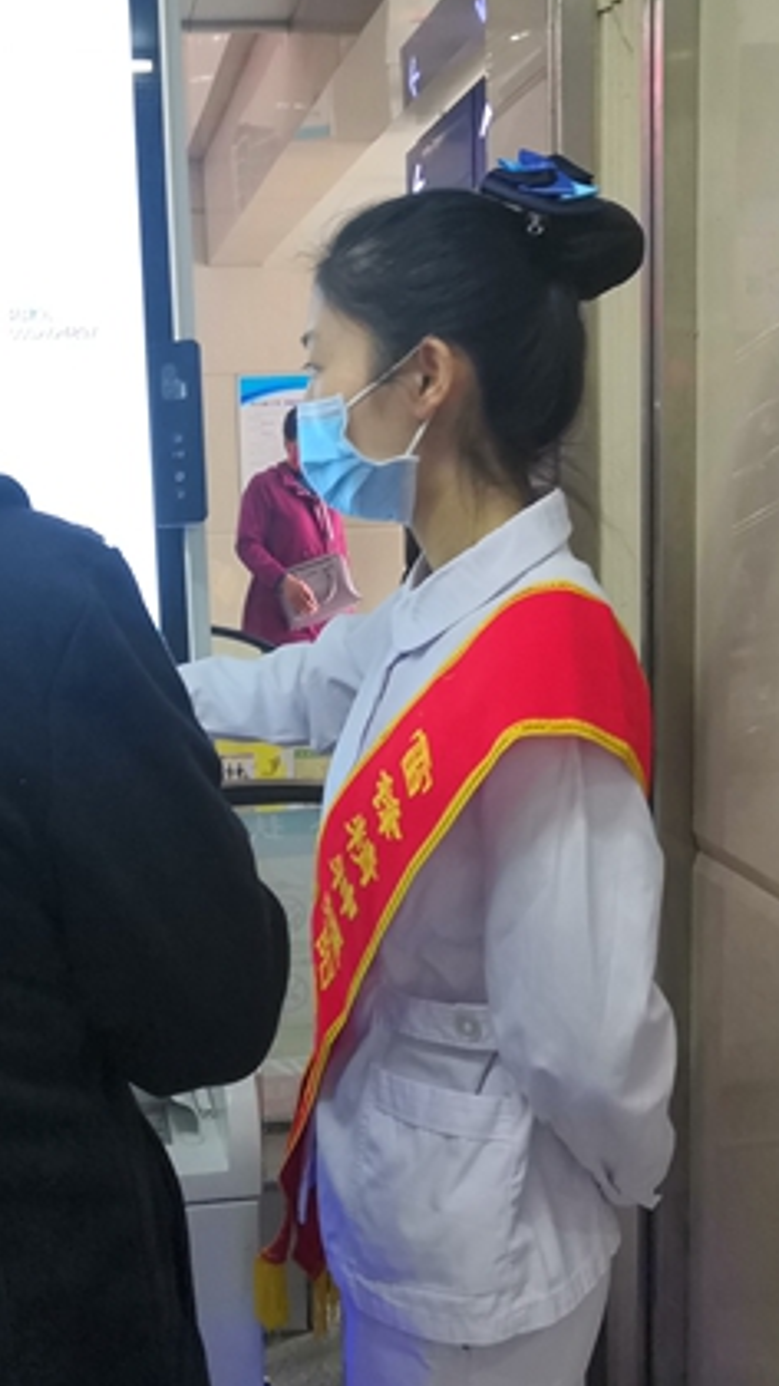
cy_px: 690
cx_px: 248
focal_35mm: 42
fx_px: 1544
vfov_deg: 48.4
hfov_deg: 28.1
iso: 200
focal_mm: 3.95
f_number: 1.8
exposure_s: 1/33.3
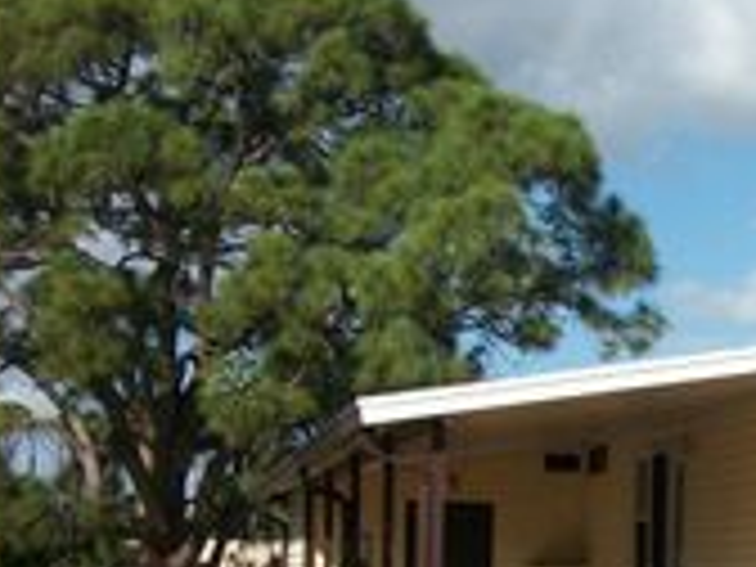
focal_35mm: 95
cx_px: 986
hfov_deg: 19.1
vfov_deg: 15.3
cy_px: 574
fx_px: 2075
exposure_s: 1/250
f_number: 8.8
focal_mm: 5.7
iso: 80
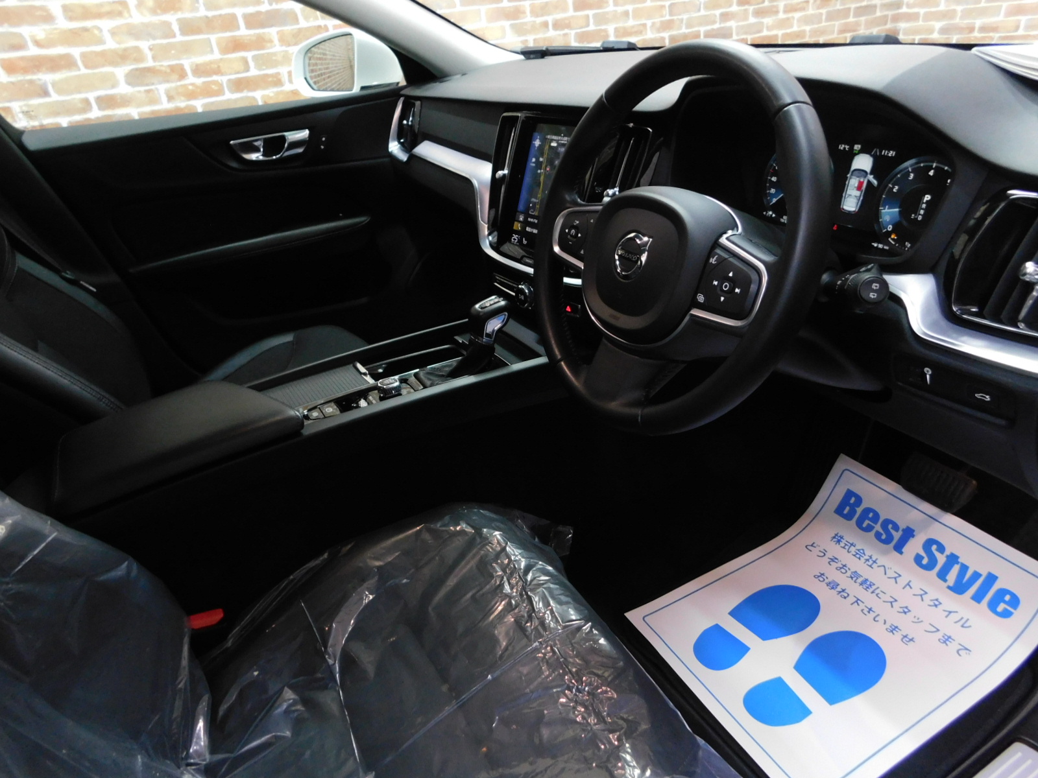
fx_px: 690
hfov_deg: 73.9
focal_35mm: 23
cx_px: 519
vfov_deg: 58.9
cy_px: 389
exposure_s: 1/15
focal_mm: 4
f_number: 3
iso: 400
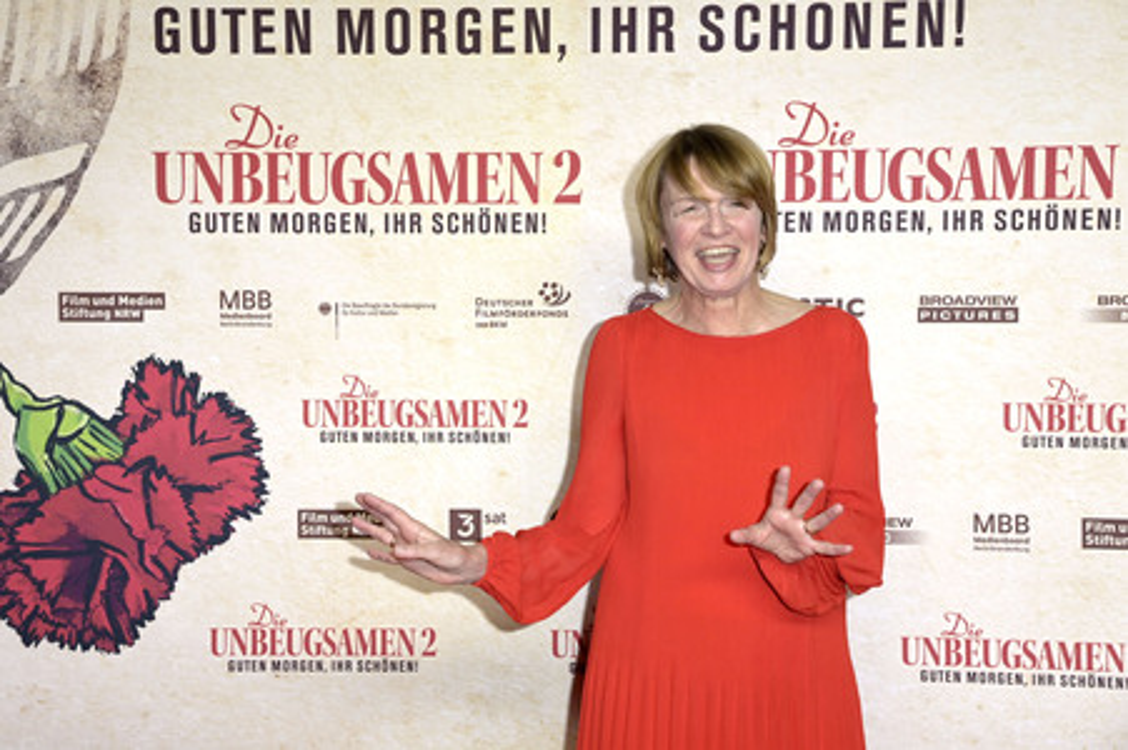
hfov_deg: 31.0
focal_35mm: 65
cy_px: 375
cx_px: 564
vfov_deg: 20.9
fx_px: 2035
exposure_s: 1/250
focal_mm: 65
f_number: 5.6
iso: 800
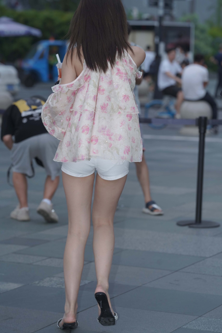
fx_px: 1248
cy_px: 166
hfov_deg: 10.2
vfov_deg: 15.2
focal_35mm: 135
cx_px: 111
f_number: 4.5
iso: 500
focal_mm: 135
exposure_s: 1/200
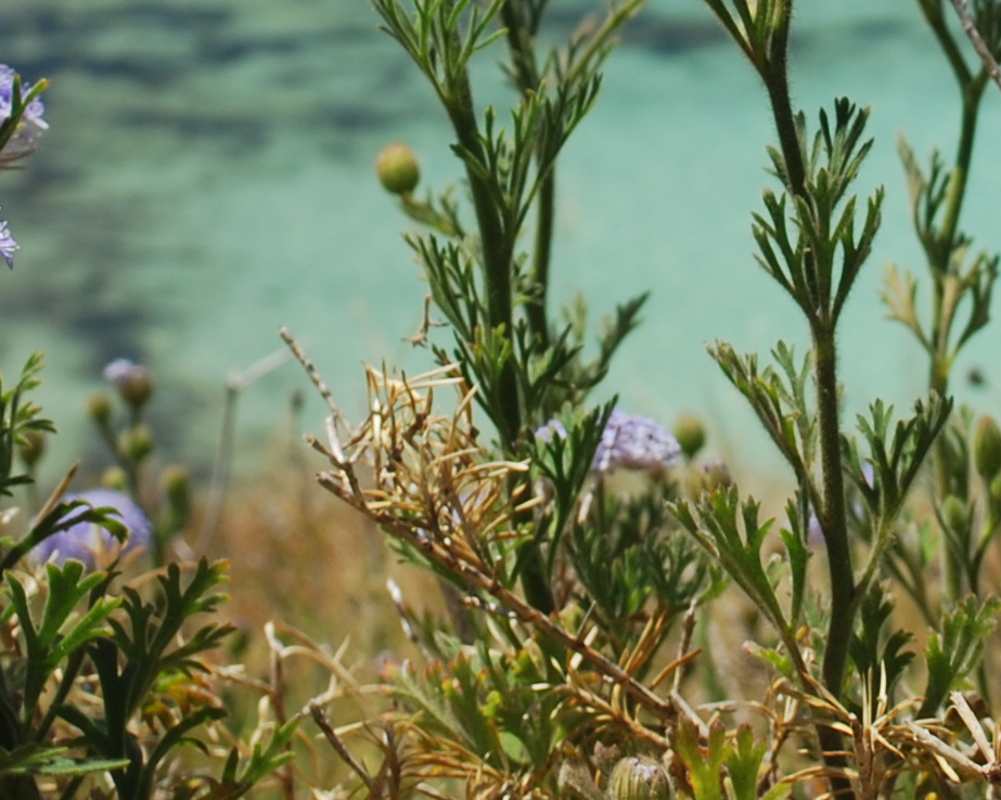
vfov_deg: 7.3
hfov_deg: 9.3
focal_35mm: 207
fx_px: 6130
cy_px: -453
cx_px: 848
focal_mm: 35
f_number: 8
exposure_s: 1/60
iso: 100
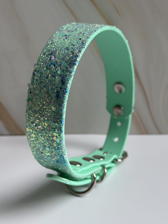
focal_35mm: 56
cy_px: 109
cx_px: 91
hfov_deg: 26.1
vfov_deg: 34.3
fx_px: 362
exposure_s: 1/258
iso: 80
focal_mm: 6.86
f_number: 1.78
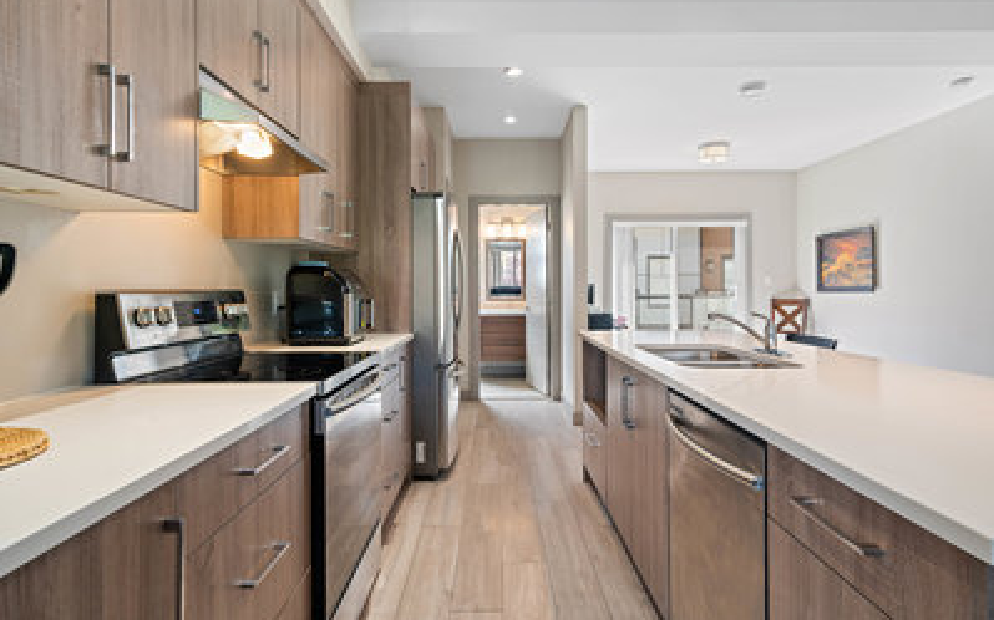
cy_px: 289
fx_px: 542
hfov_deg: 85.1
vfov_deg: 59.5
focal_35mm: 20
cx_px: 502
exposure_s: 1/2
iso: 320
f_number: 10
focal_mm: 18
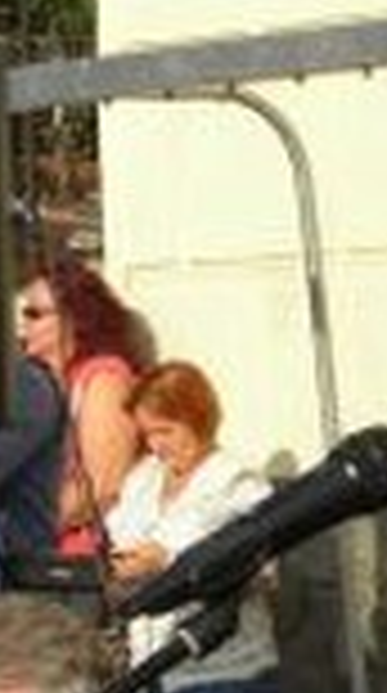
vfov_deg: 7.3
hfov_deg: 4.1
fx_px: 5466
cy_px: 398
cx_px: 310
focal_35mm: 298
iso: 110
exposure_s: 1/297
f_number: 8.2
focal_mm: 10.1
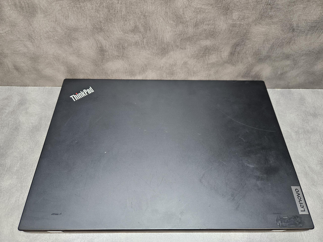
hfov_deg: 73.9
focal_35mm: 23
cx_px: 162
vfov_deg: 58.9
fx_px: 215
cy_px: 121
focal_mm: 5.4
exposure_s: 1/100
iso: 320
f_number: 1.8
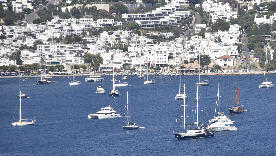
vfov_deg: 3.6
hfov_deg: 6.3
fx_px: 2489
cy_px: 123
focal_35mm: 340
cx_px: 206
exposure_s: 1/2500
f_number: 6.3
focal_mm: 140
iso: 400
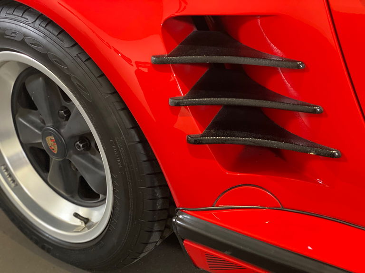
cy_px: 136
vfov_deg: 28.0
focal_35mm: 52
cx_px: 182
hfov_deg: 36.8
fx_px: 548
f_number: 2
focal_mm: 6
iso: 400
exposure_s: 1/18
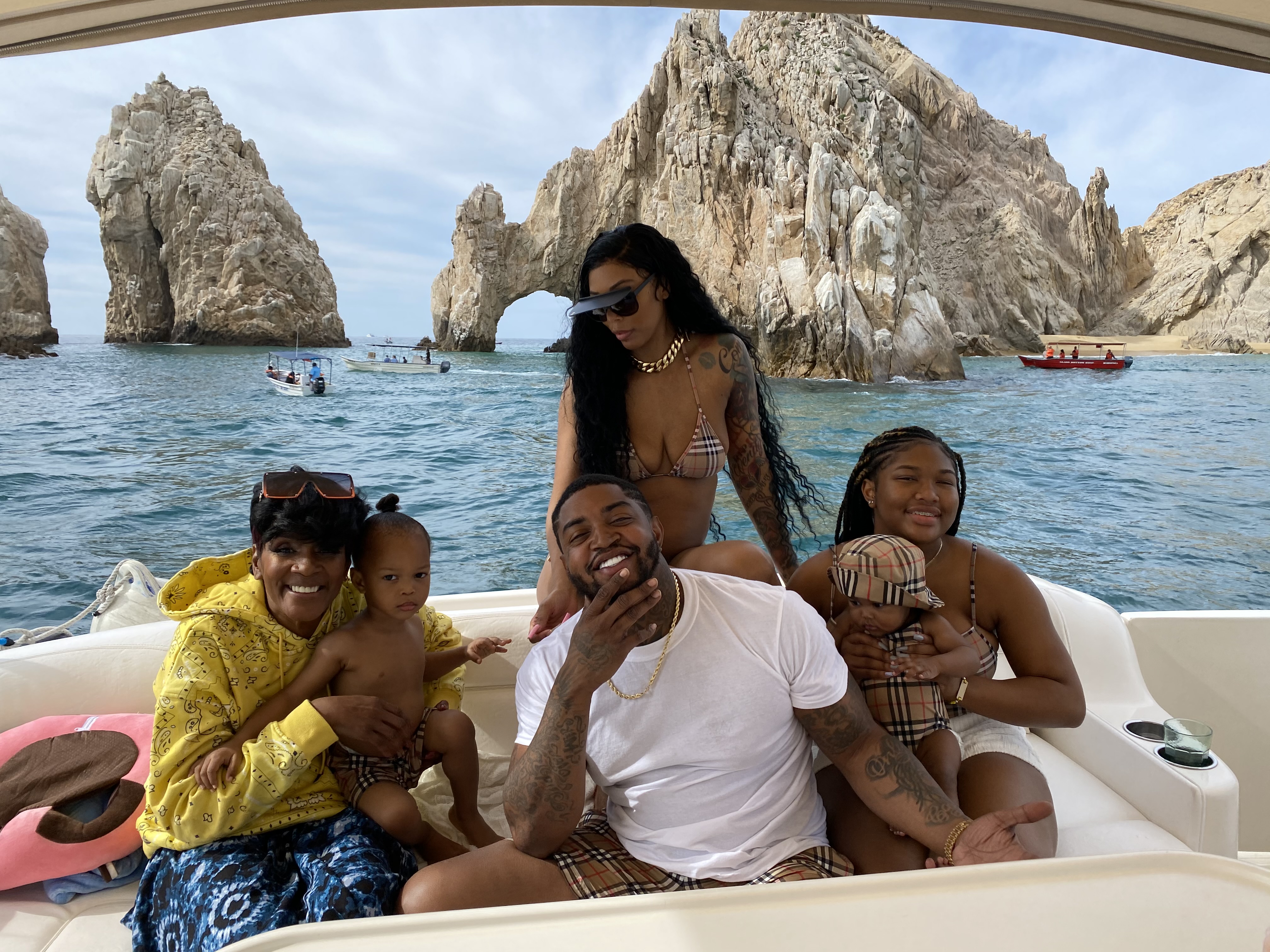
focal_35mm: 26
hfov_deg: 67.3
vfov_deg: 53.1
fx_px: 954
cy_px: 476
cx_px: 635
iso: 32
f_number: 1.8
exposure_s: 1/1629
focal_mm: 4.25
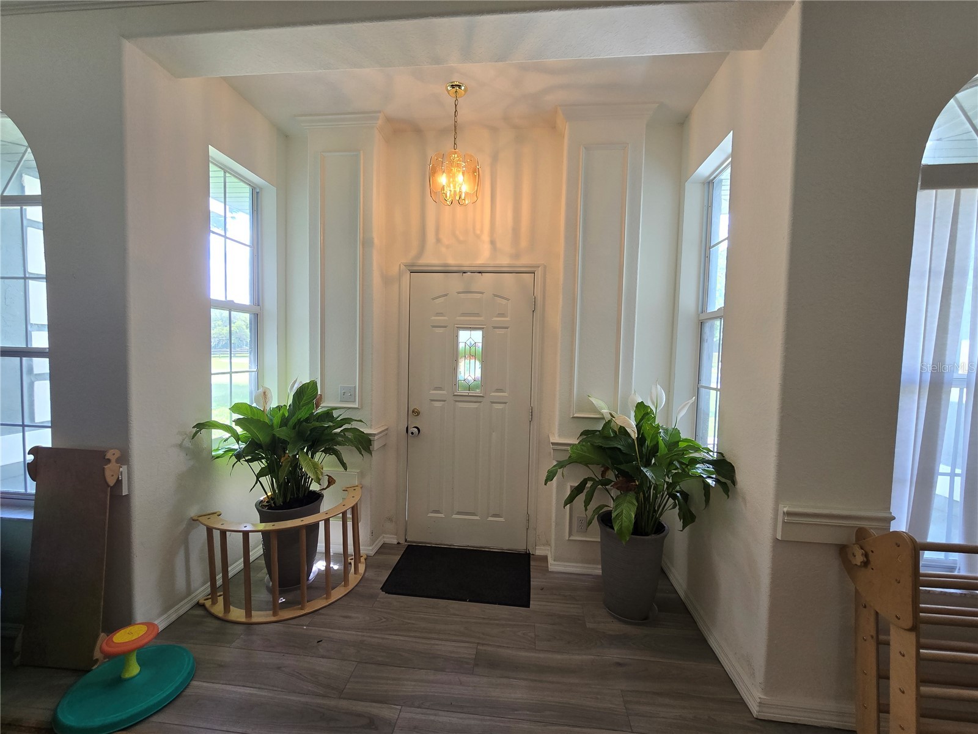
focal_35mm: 13
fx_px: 367
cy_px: 367
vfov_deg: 89.9
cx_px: 489
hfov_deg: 106.2
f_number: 2.2
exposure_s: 1/60
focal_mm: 2.2
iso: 100
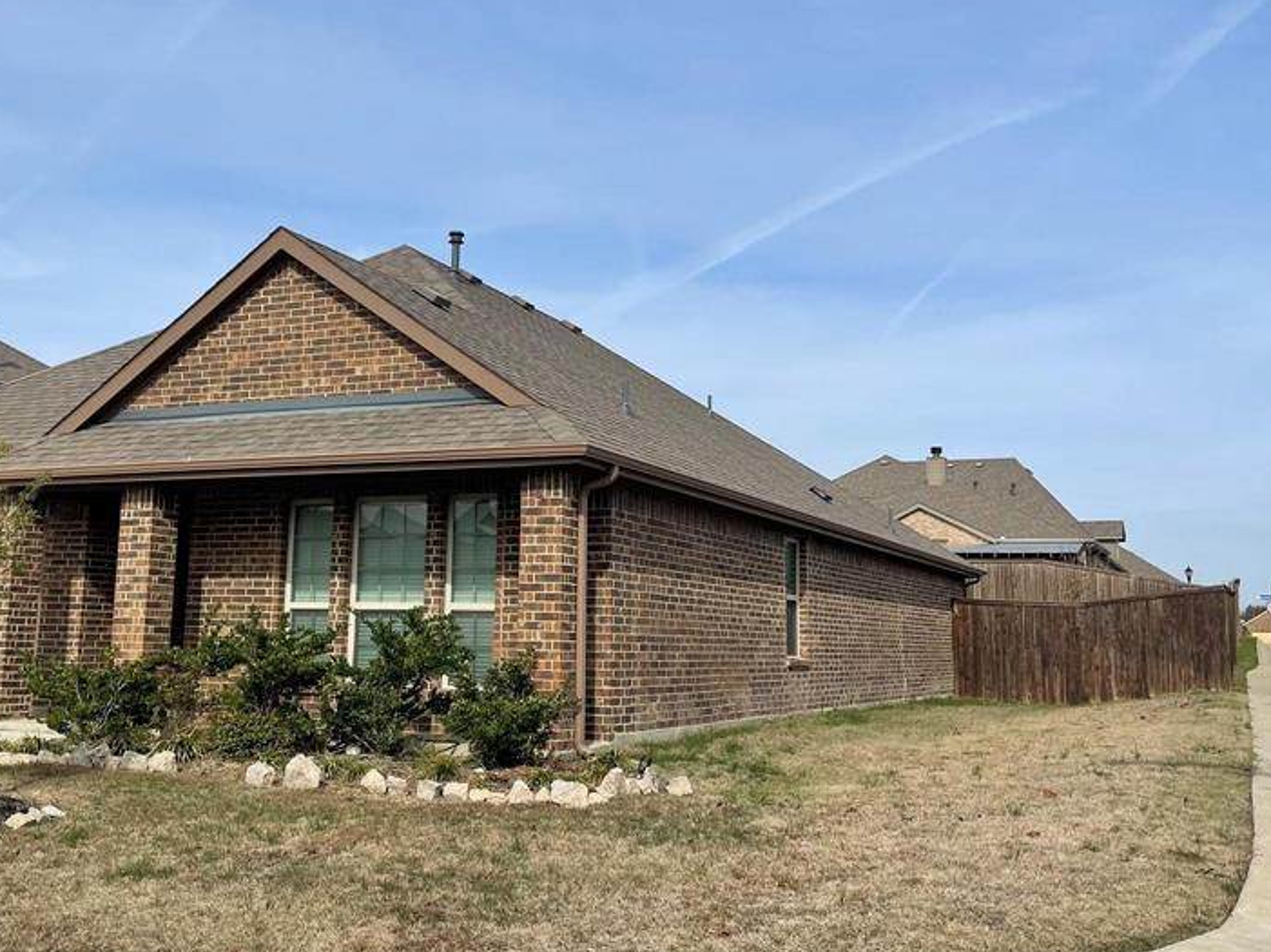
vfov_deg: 37.6
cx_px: 511
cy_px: 417
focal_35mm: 38
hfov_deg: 48.7
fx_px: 1395
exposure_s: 1/4464
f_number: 1.6
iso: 32
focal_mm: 4.2
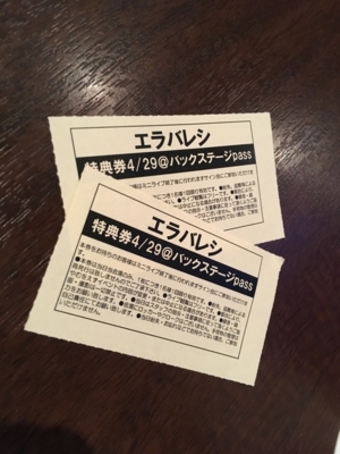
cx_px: 170
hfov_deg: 48.2
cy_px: 227
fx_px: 380
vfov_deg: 61.7
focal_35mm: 29
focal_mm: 4.15
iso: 200
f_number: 2.2
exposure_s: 1/30
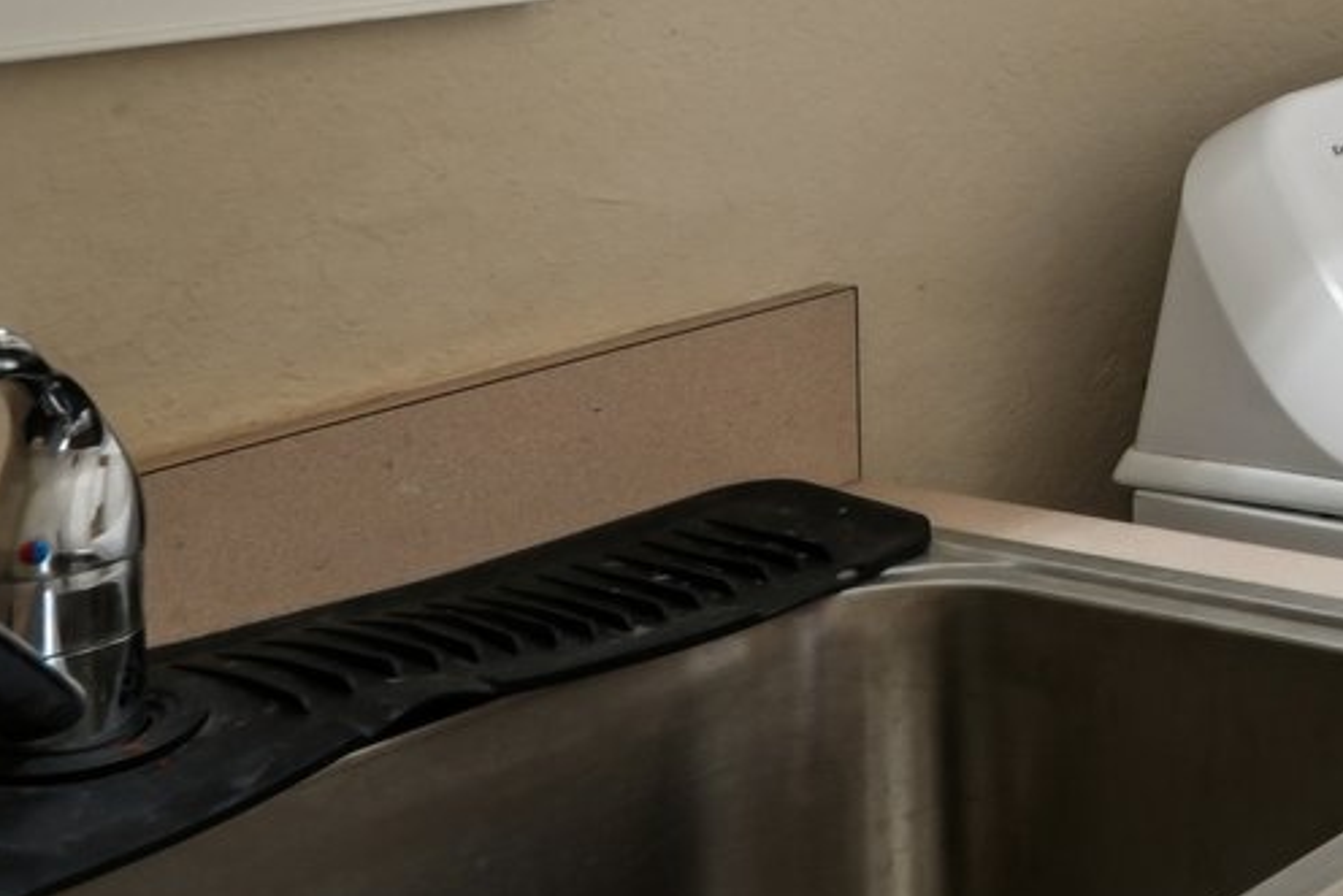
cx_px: 2440
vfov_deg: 18.3
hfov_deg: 20.5
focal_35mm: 68
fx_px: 2540
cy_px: -340
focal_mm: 16.5
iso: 400
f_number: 8
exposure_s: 1/25
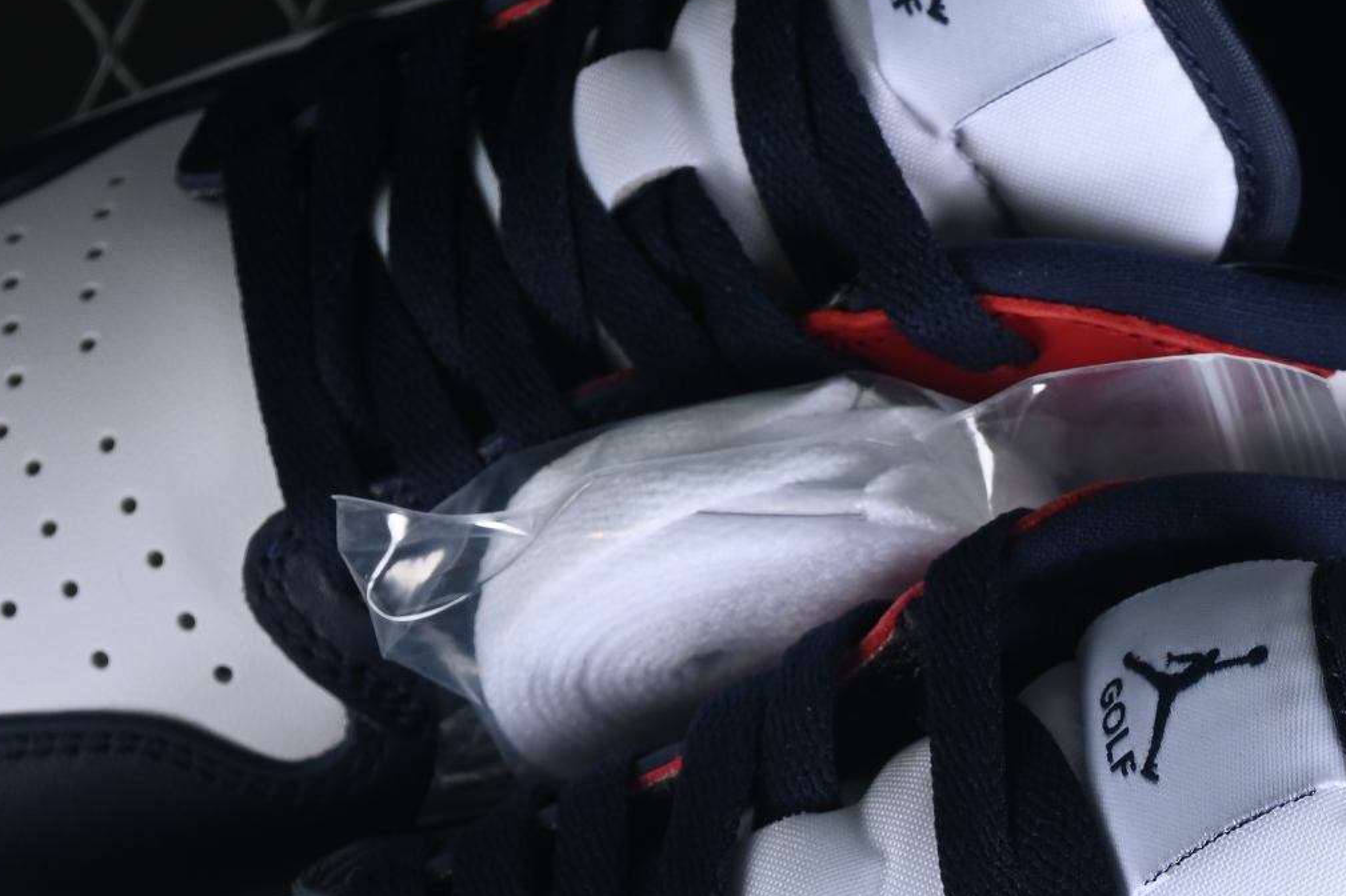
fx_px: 7737
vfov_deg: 6.6
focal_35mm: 207
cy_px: 795
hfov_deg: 9.9
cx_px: 987
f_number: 6.3
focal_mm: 50
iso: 160
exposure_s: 1/60
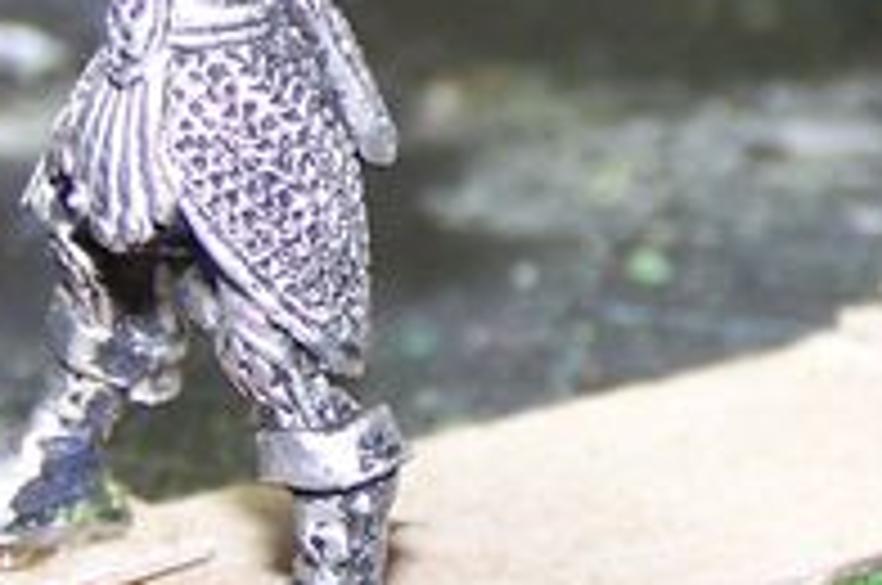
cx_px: 652
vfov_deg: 5.4
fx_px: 6139
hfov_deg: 8.2
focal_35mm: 251
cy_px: 72
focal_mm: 9.8
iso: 80
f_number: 3.1
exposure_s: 1/80
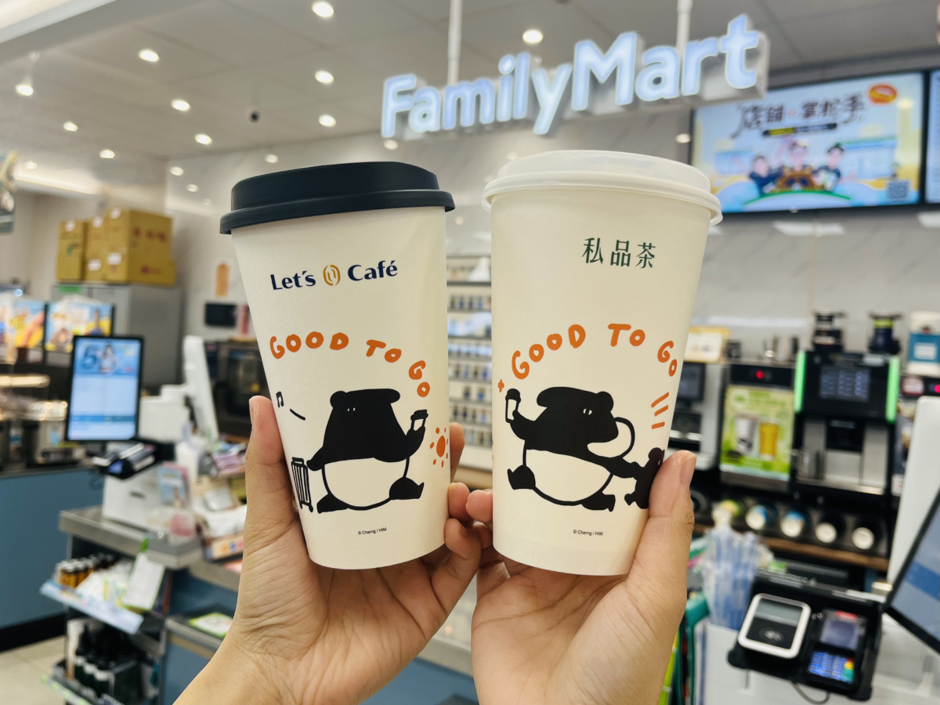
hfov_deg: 67.3
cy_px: 352
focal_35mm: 26
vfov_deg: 53.1
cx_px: 470
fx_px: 706
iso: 40
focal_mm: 5.1
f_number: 1.6
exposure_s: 1/120
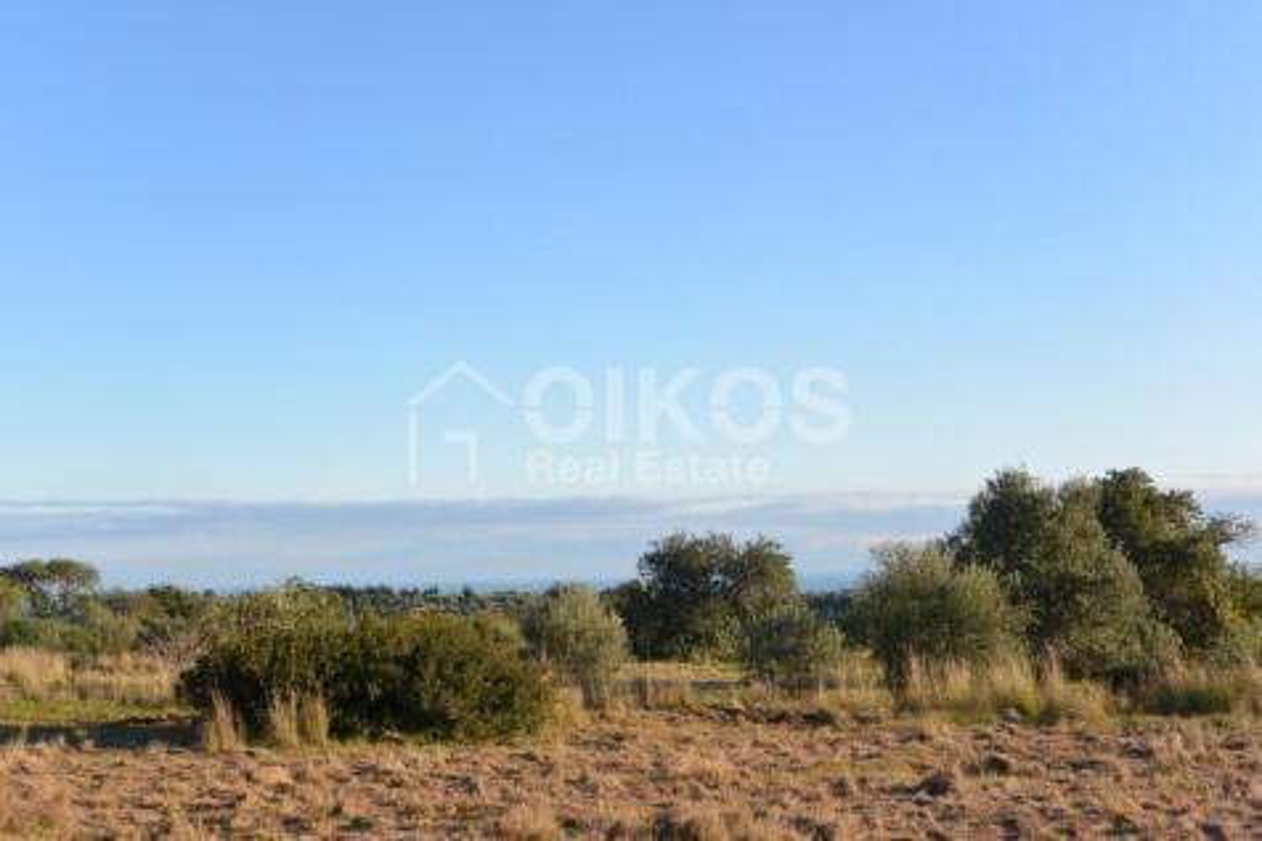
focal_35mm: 45
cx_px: 631
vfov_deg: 29.8
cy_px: 420
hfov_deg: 43.6
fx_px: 1577
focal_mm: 16.9
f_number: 5.6
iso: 160
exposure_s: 1/500
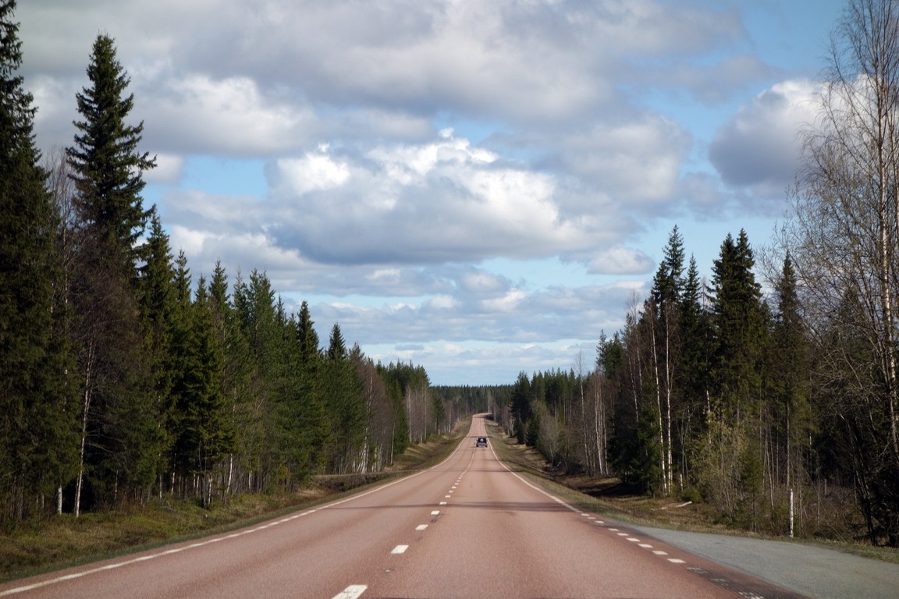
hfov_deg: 20.4
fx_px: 2497
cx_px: 450
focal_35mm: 100
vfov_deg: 13.7
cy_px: 300
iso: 125
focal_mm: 37.1
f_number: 5.6
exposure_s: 1/640
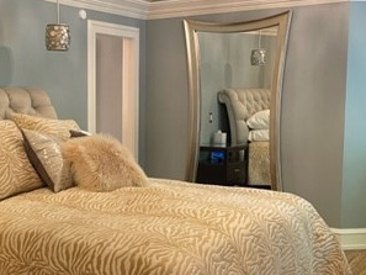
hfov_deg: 33.3
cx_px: 73
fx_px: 592
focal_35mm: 56
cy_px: 149
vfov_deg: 26.1
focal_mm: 5.1
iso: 200
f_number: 1.6
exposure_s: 1/60
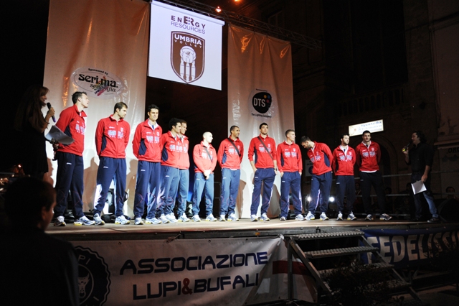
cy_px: 153
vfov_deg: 42.3
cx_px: 230
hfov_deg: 60.3
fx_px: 395
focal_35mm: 31
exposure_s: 1/640
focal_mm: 31
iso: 1600
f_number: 2.8
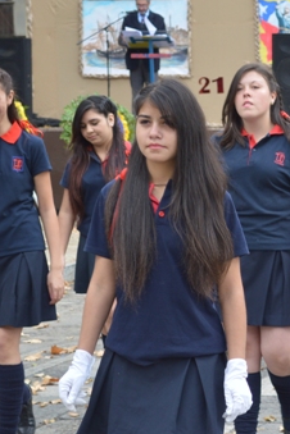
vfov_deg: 12.1
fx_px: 2054
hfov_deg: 8.0
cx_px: 331
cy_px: 294
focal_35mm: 170
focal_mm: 48
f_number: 5.6
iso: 140
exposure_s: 1/125
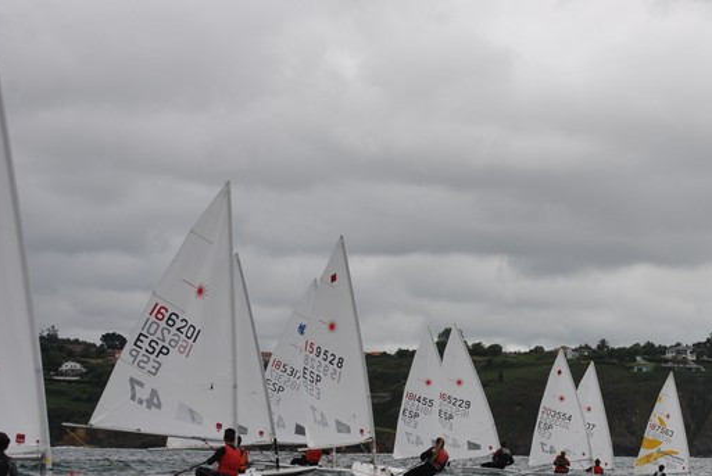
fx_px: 2549
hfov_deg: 15.8
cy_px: 328
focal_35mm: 129
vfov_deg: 10.7
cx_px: 539
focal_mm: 55
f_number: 7.1
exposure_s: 1/200
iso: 100
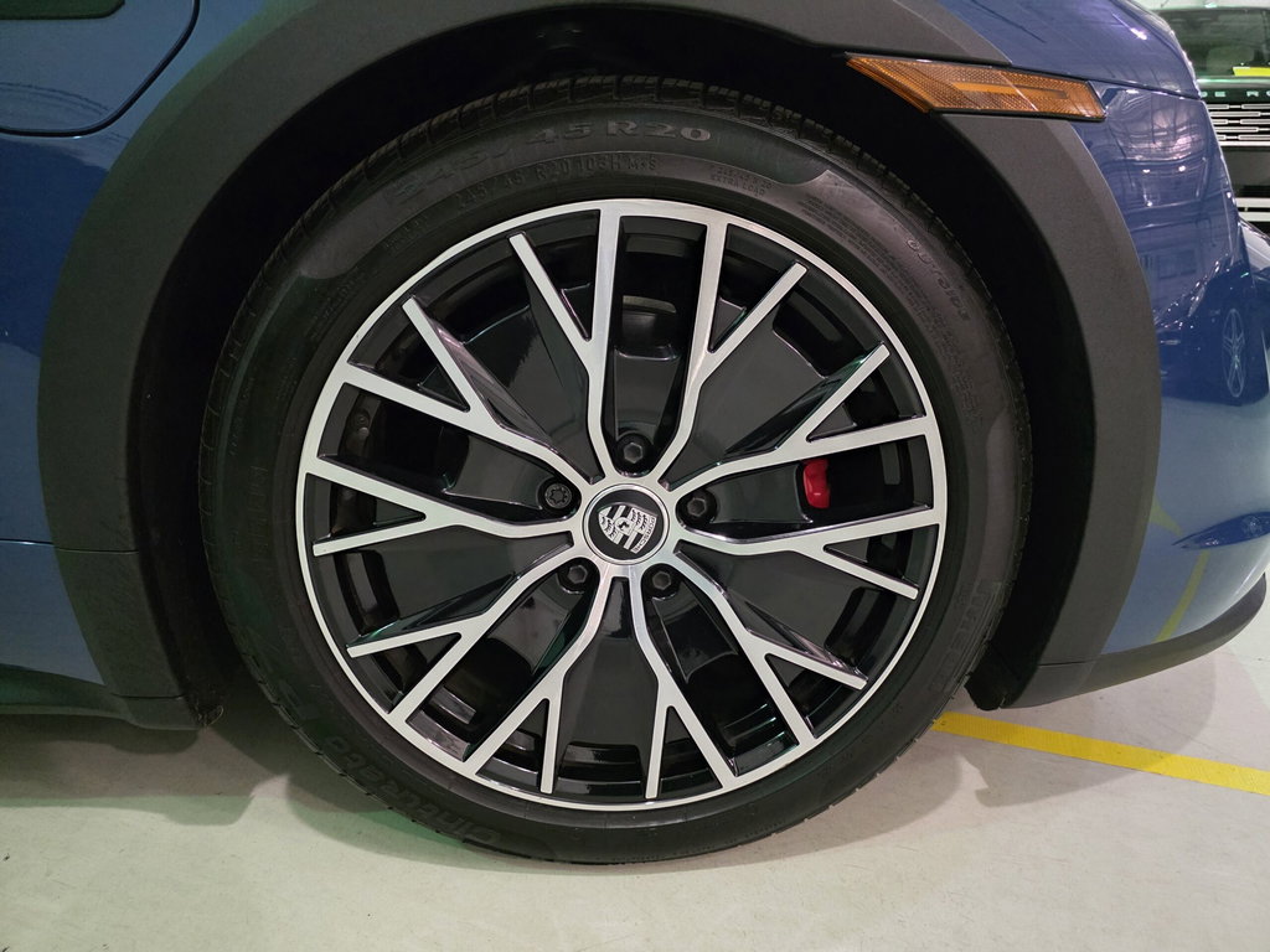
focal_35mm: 23
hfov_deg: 73.9
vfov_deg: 58.9
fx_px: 844
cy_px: 476
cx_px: 635
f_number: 1.7
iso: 2500
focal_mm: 6.3
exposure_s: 1/120
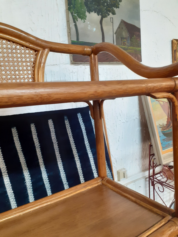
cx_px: 89
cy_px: 118
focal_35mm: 27
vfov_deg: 65.3
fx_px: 185
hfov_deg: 51.4
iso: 200
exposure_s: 1/33
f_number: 1.9
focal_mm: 3.6
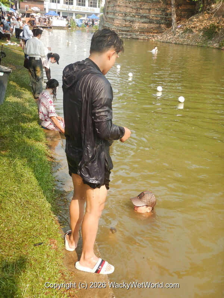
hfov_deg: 36.0
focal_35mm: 40
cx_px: 112
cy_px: 149
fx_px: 345
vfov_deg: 46.8
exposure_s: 1/200
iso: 125
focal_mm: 7.2
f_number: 4.2
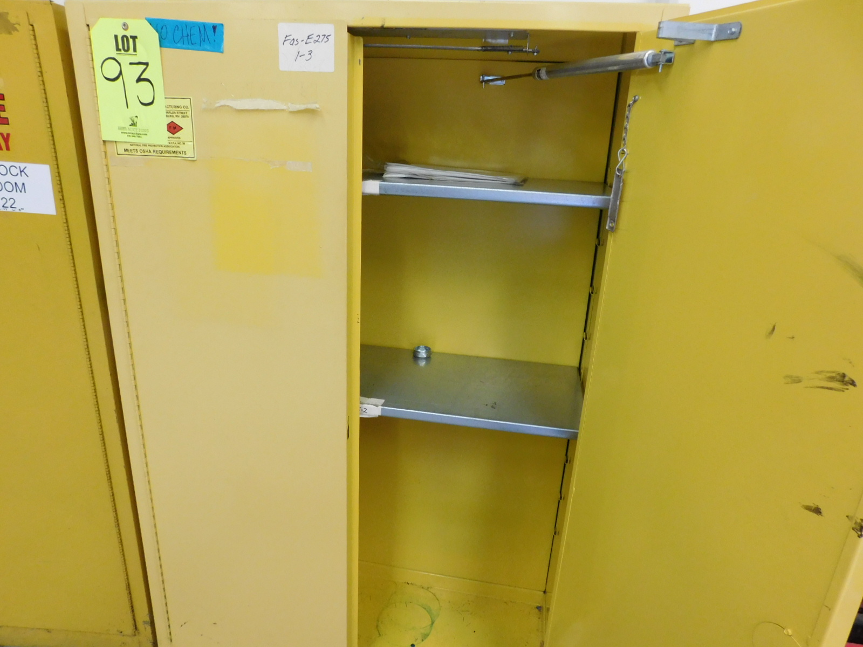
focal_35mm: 23
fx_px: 573
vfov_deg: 58.9
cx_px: 432
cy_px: 324
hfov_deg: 73.9
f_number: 3
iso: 320
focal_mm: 4
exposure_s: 1/30
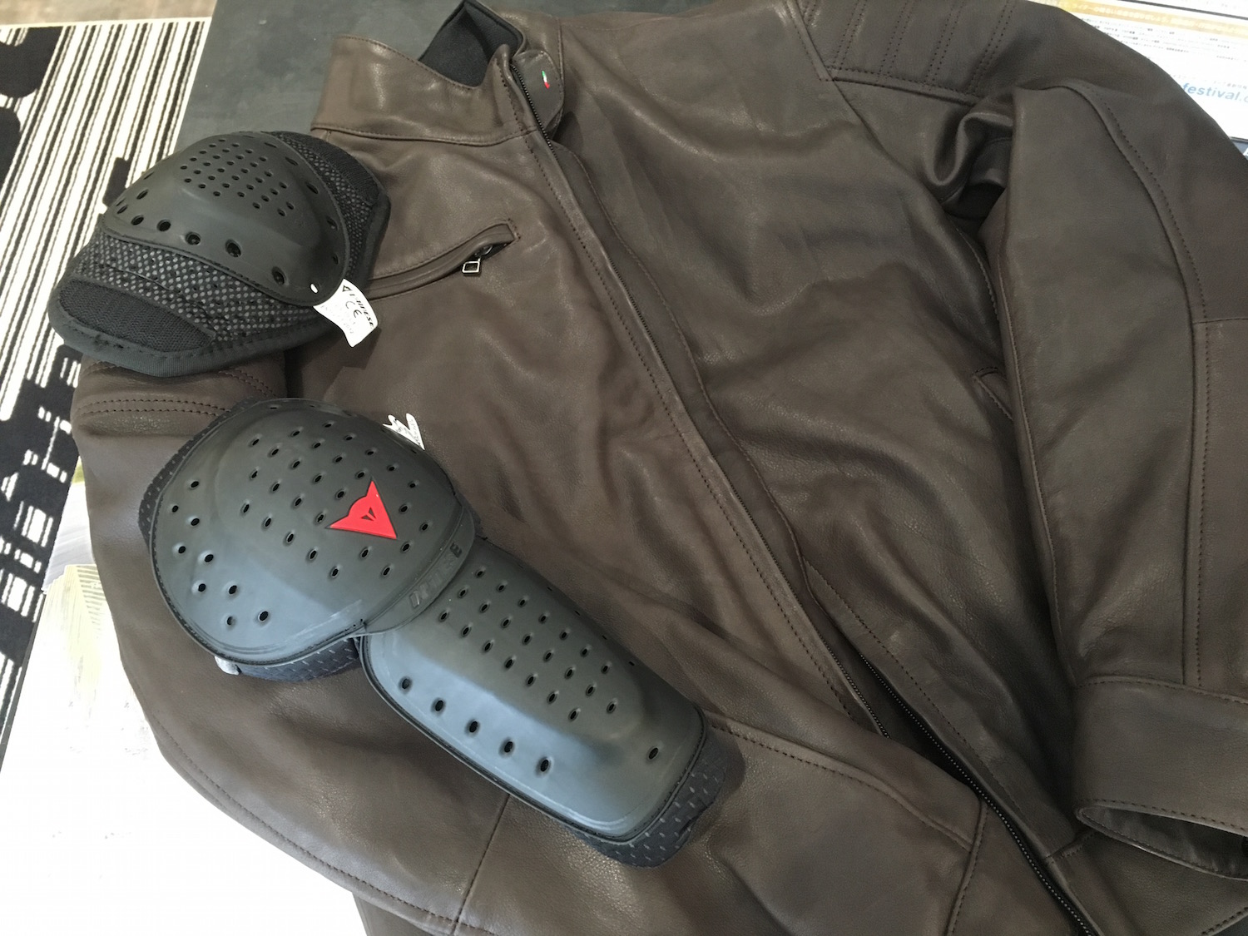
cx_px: 624
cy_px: 468
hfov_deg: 61.7
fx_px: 1046
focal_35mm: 29
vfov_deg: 48.2
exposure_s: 1/20
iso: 200
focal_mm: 4.15
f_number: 2.2
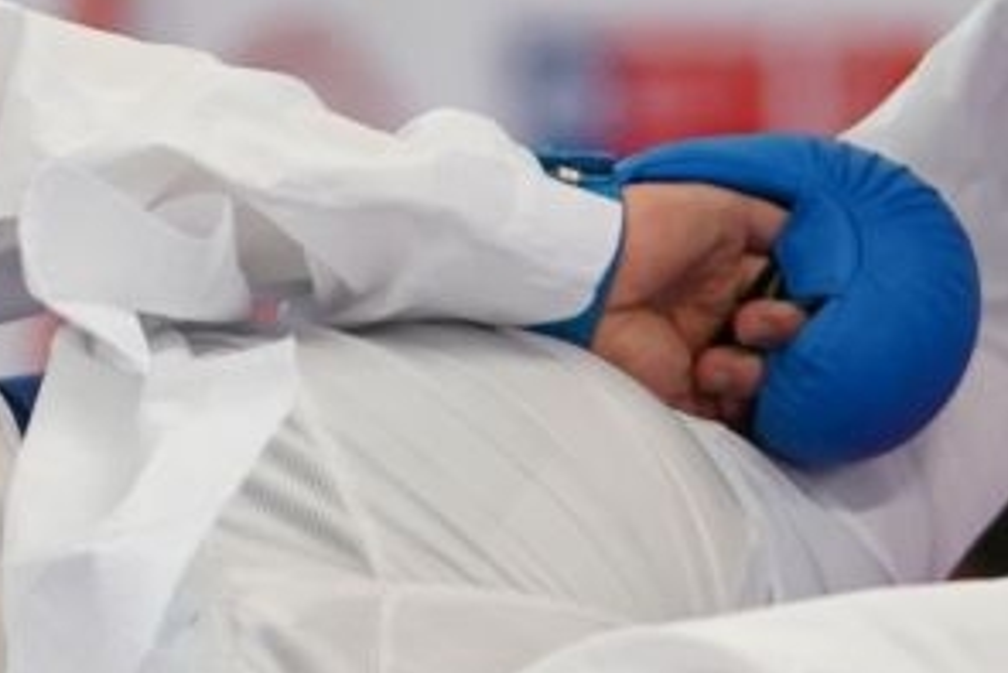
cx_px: 618
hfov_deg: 2.8
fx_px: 20841
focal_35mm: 744
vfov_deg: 1.9
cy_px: 622
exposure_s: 1/1000
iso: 2000
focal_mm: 122
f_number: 2.8
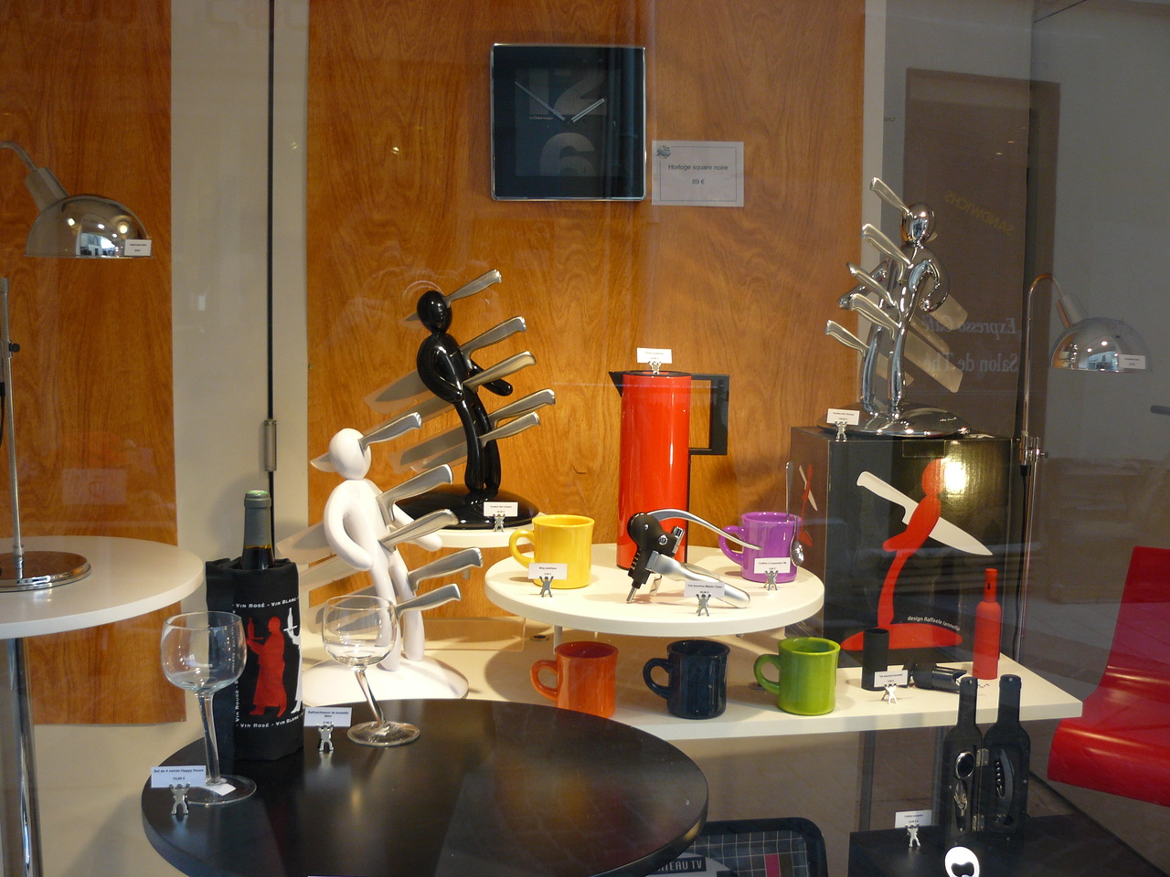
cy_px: 438
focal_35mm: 36
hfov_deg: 51.4
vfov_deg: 39.7
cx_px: 585
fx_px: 1217
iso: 100
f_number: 2.8
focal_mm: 6
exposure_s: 1/80
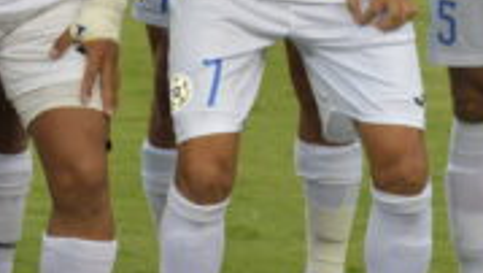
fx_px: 3935
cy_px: -187
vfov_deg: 3.9
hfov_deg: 6.9
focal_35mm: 307
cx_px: -224
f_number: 4
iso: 800
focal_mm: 70
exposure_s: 1/800
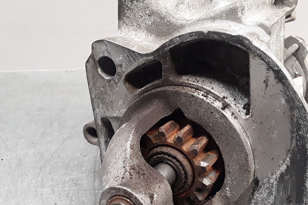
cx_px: 183
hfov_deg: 45.2
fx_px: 368
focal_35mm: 43
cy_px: 145
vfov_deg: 30.8
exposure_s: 1/50
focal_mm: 2.91
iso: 80
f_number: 1.9
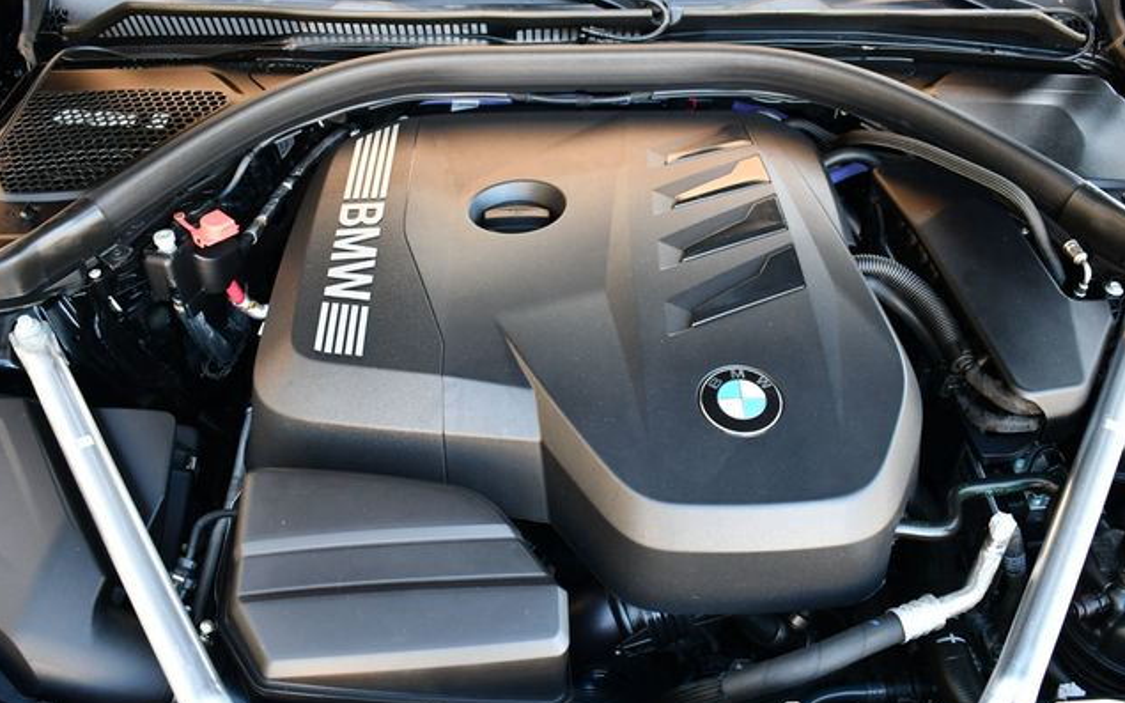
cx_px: 562
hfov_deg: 52.7
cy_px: 342
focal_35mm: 37
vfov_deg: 34.4
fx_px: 1135
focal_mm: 18
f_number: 3.5
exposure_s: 1/125
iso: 800
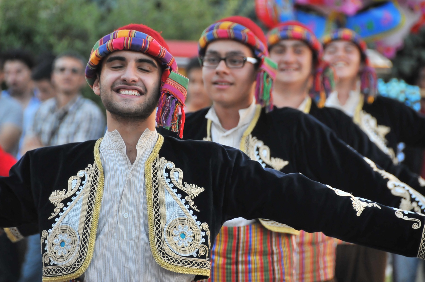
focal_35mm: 300
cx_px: 212
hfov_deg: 6.9
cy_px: 141
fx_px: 3537
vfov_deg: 4.6
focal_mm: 200
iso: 800
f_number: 5.6
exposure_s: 1/500
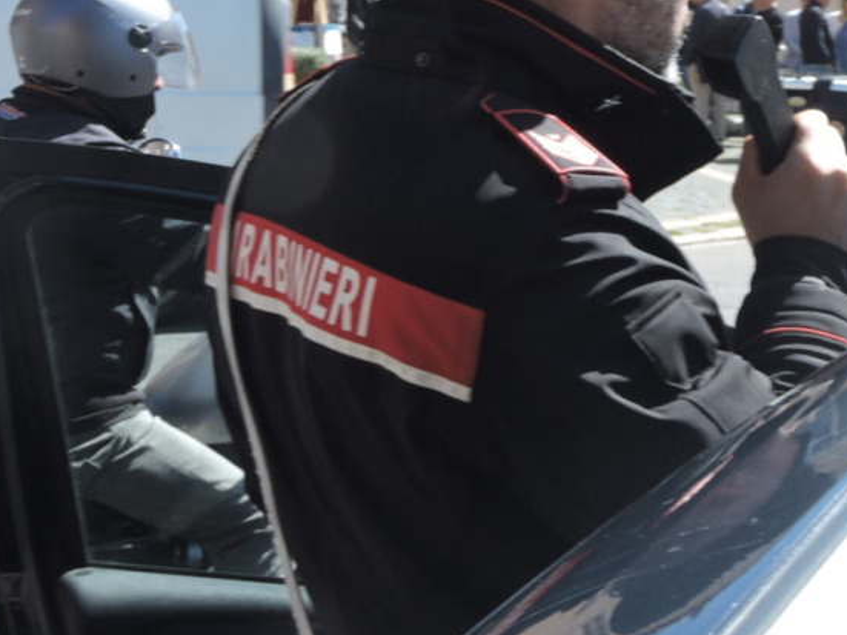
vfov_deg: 15.9
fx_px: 2275
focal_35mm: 93
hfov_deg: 20.6
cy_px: 220
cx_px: 795
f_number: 3.8
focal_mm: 7.2
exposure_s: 1/320
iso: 100
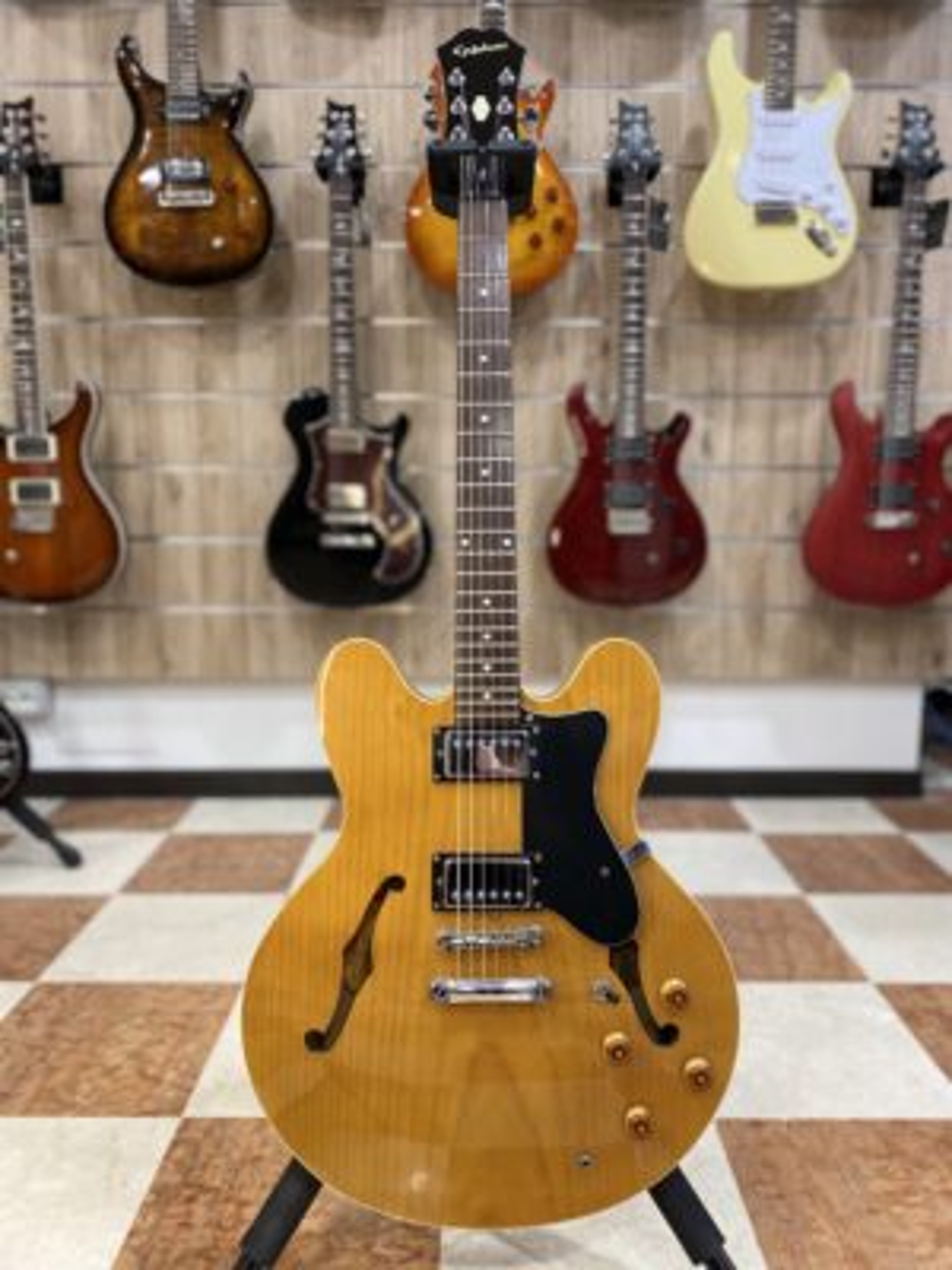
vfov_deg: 67.3
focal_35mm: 26
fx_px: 953
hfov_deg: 53.1
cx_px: 476
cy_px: 635
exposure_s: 1/50
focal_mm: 4.25
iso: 100
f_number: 1.8
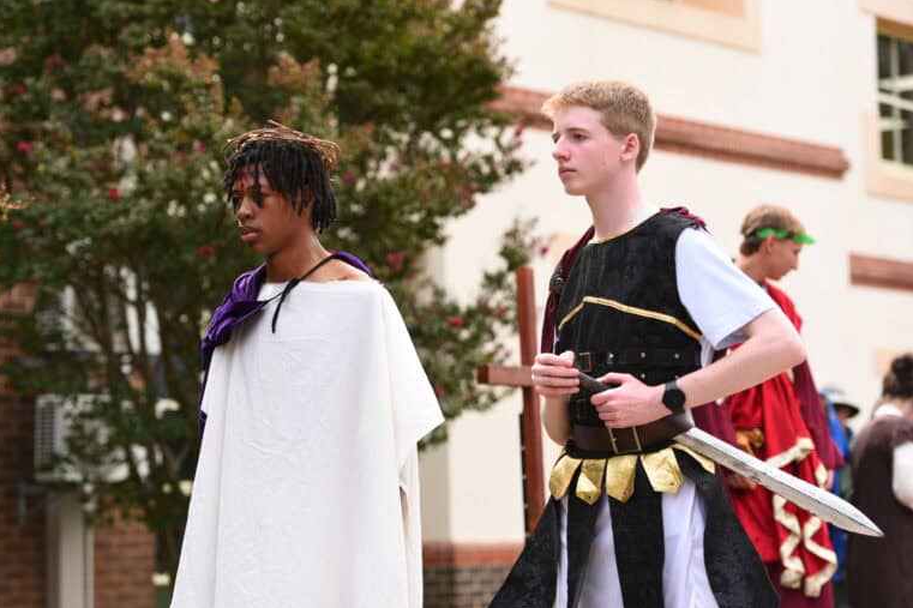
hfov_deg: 19.8
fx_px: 2611
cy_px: 305
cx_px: 455
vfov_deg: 13.3
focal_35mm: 103
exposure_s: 1/500
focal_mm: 102
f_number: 3.5
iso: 200
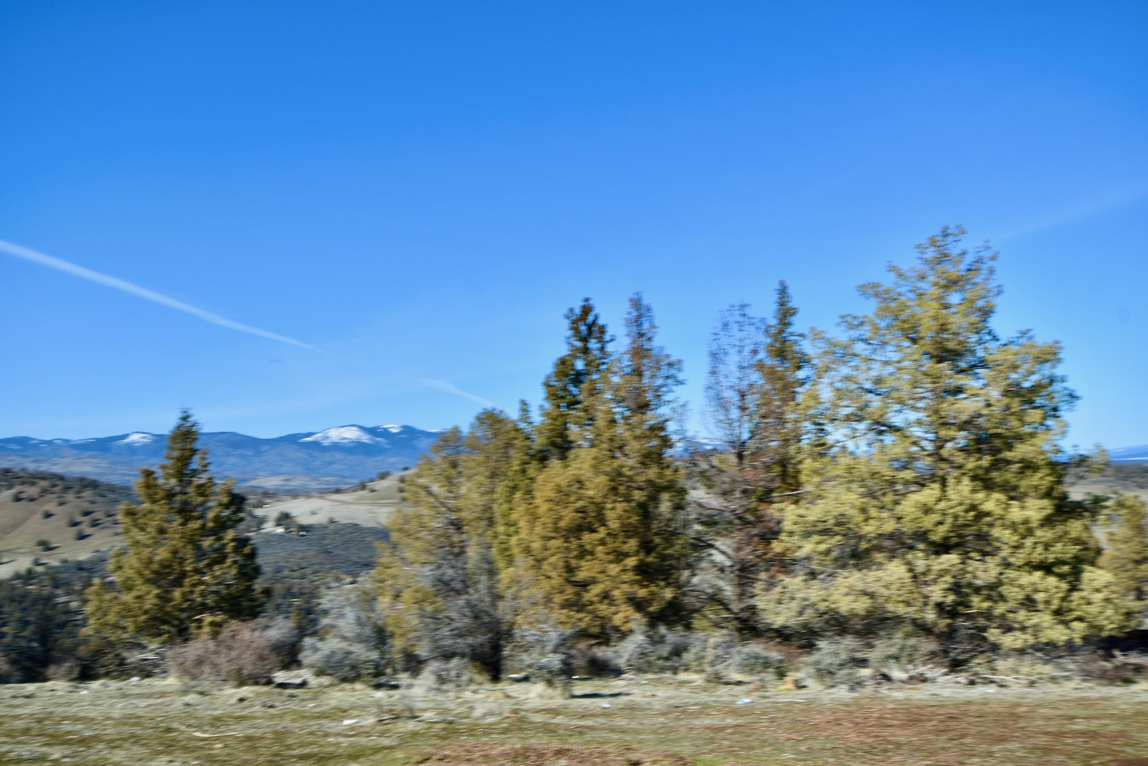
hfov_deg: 53.1
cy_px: 383
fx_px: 1148
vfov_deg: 36.9
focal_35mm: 36
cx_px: 574
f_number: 8
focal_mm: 24
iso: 100
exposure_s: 1/250
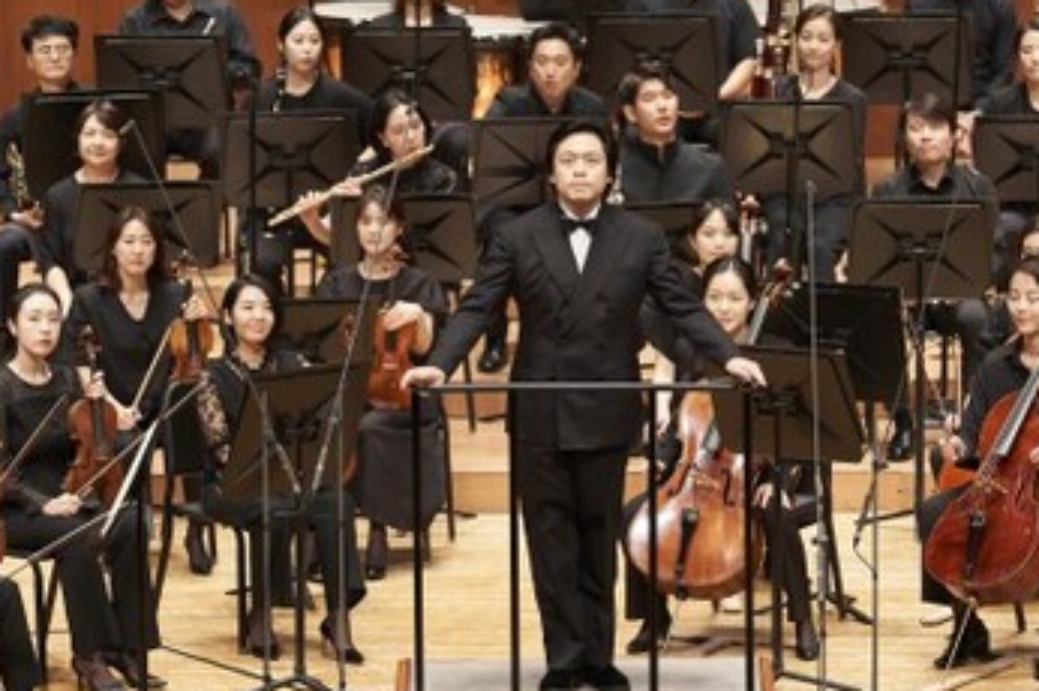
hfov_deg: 7.5
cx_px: 604
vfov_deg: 5.0
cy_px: 240
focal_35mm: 274
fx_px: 7900
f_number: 4
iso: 4000
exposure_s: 1/320
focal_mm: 148
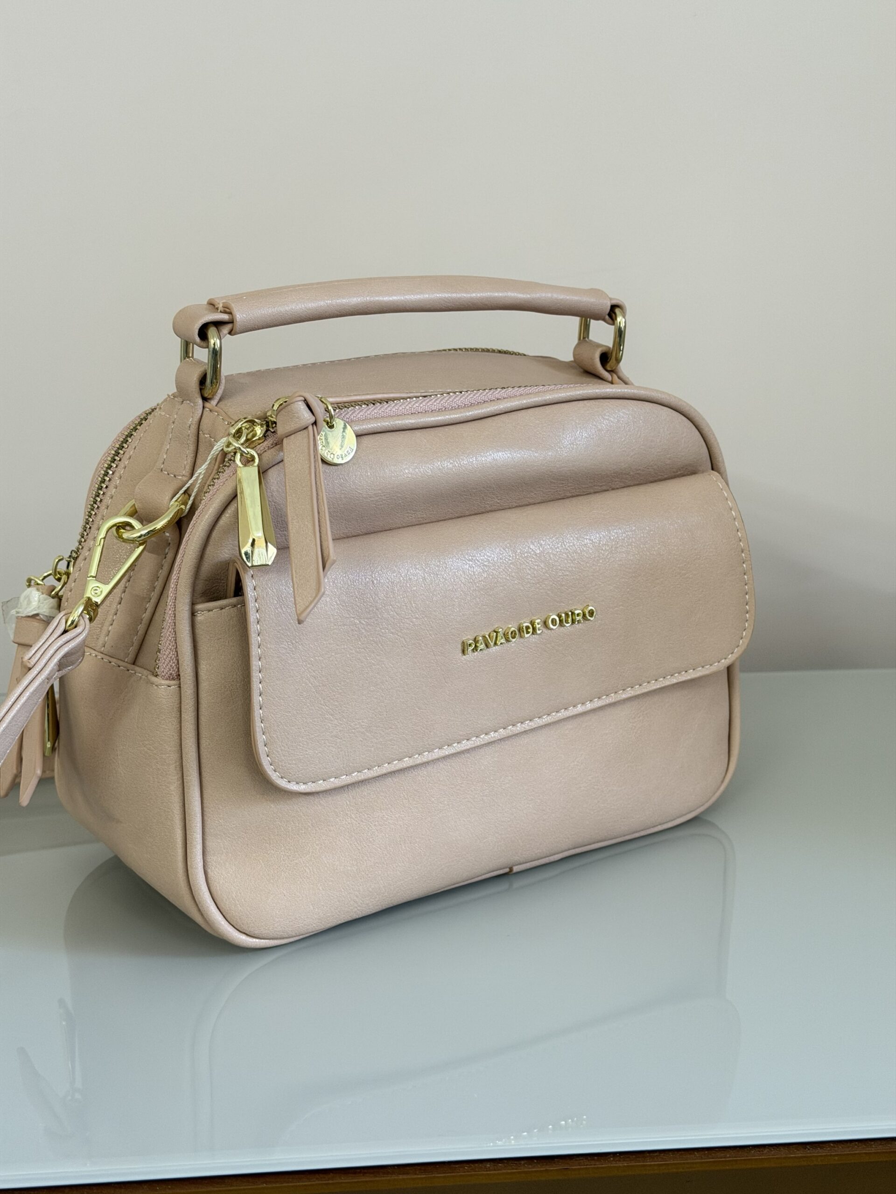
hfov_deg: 30.3
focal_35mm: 48
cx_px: 448
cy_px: 597
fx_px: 1657
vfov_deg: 39.7
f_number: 1.78
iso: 250
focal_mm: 6.76
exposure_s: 1/60
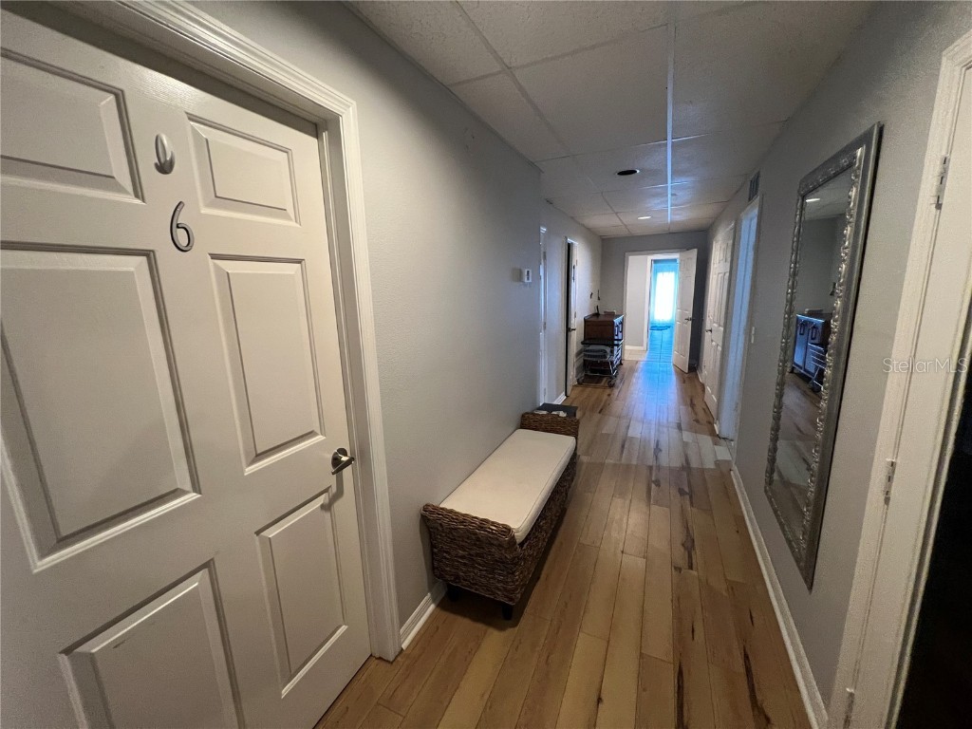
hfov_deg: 106.2
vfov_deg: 89.9
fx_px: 365
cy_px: 364
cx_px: 486
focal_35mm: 13
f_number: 1.8
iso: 400
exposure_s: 1/60
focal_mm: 1.57
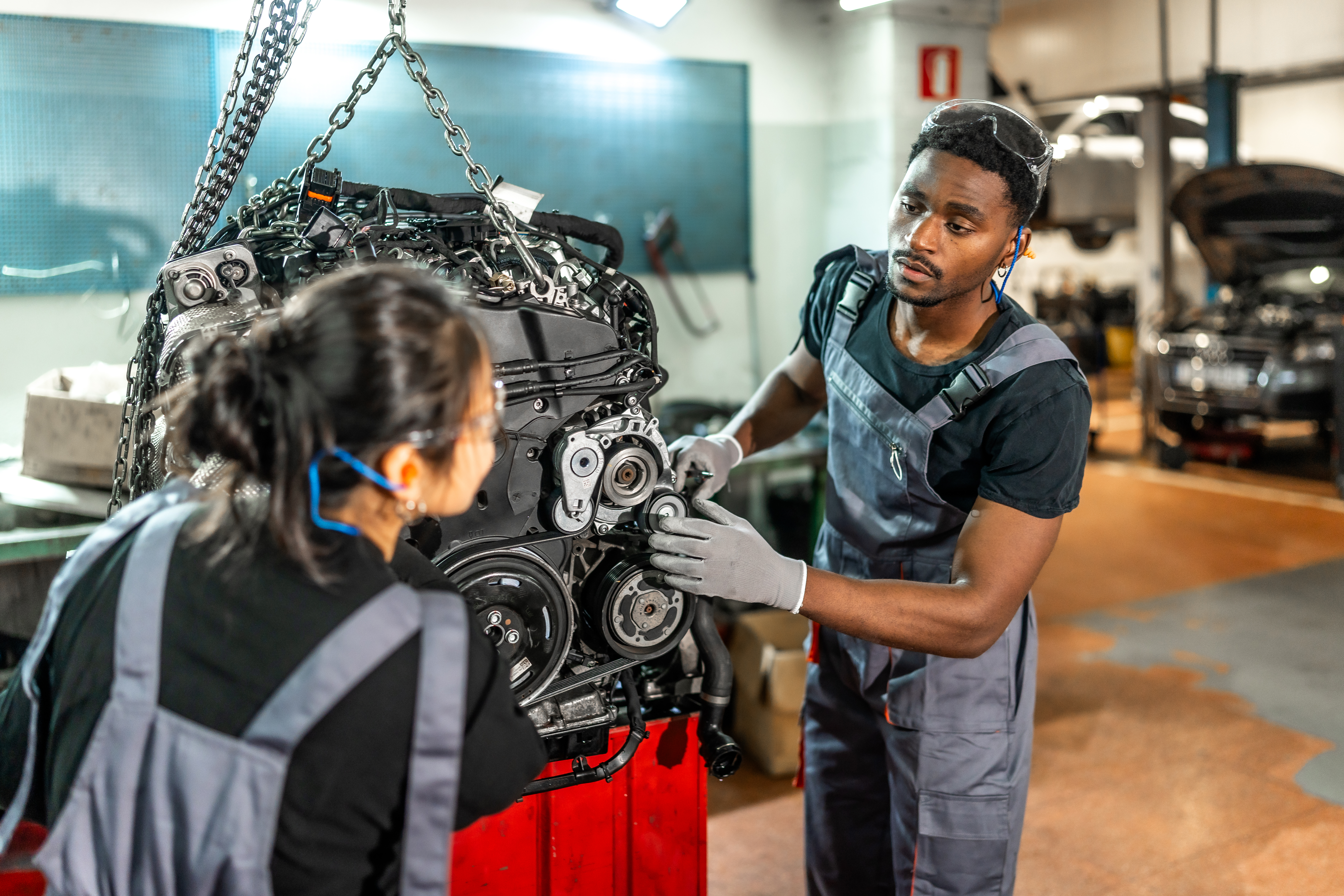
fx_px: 1307
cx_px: 672
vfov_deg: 37.9
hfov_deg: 54.4
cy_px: 448
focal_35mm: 35
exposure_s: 1/250
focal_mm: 35
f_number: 1.4
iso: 400
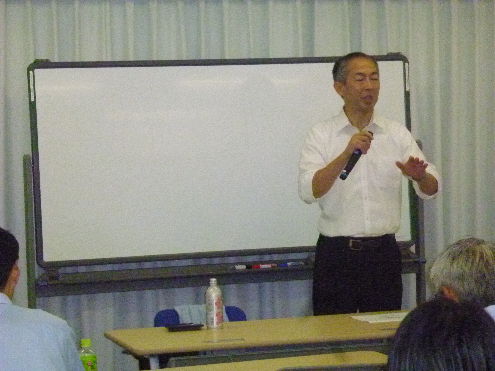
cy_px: 186
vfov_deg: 12.3
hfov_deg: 16.4
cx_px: 248
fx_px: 1716
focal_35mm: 120
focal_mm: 21.5
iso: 1600
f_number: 5.9
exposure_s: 1/250
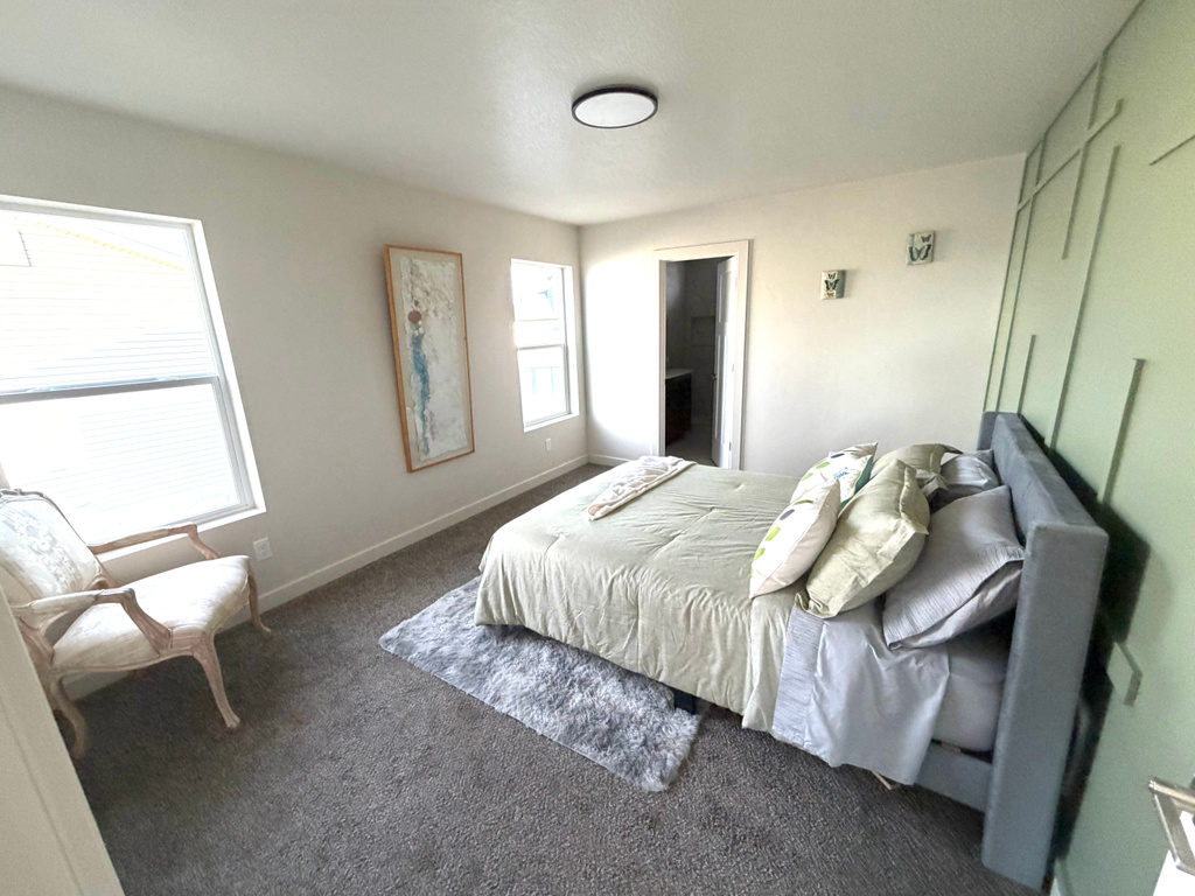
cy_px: 448
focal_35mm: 14
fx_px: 483
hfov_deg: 102.1
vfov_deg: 85.7
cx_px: 598
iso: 320
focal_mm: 2.22
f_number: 2.2
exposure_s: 1/103
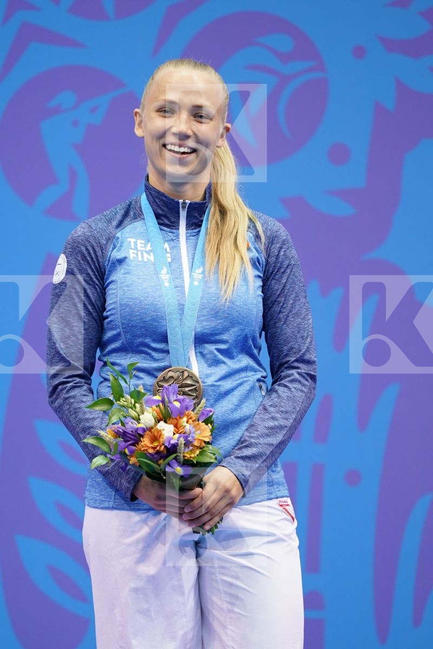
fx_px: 10824
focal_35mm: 600
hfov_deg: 2.3
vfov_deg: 3.4
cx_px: 216
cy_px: 324
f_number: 2.8
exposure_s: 1/500
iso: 800
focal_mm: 400
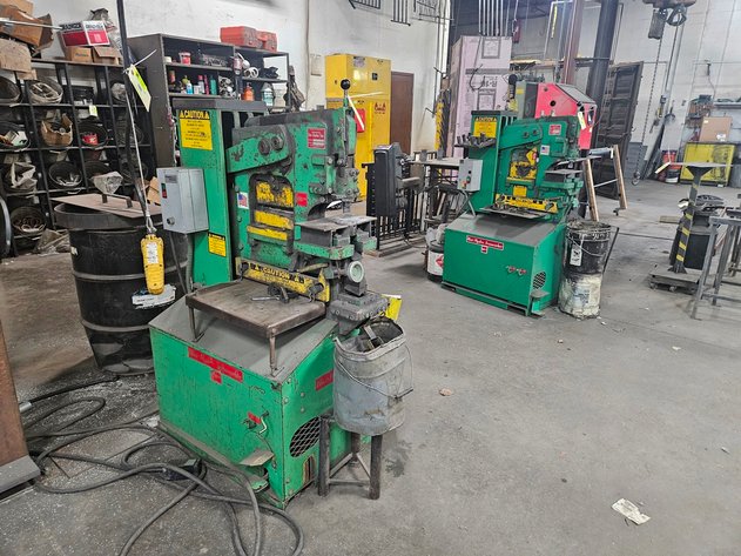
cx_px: 370
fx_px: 492
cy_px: 278
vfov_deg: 58.9
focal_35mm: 23
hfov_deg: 73.9
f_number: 1.8
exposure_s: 1/120
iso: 1000
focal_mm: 5.4
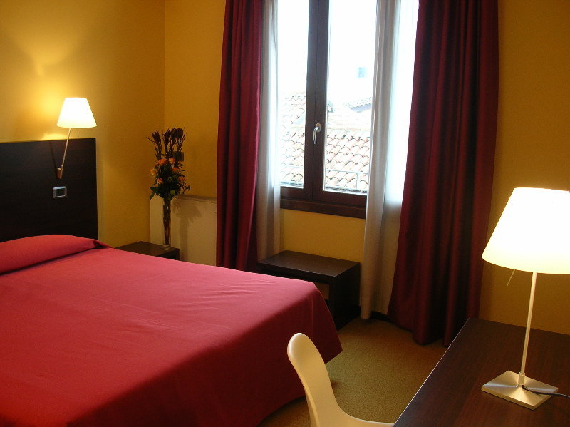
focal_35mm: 35
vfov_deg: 40.7
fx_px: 576
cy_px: 214
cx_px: 285
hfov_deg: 52.7
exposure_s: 1/11.2
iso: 50
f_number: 2.8
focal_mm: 5.8
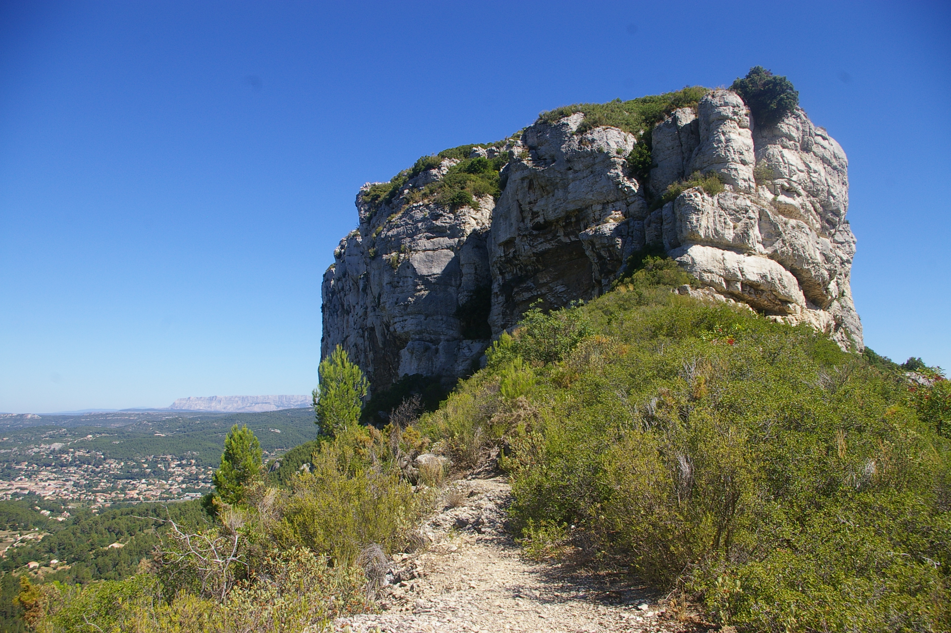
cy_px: 316
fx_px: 713
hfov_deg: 67.4
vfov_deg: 47.8
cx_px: 476
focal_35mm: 27
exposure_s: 1/180
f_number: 9.5
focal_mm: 18
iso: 200
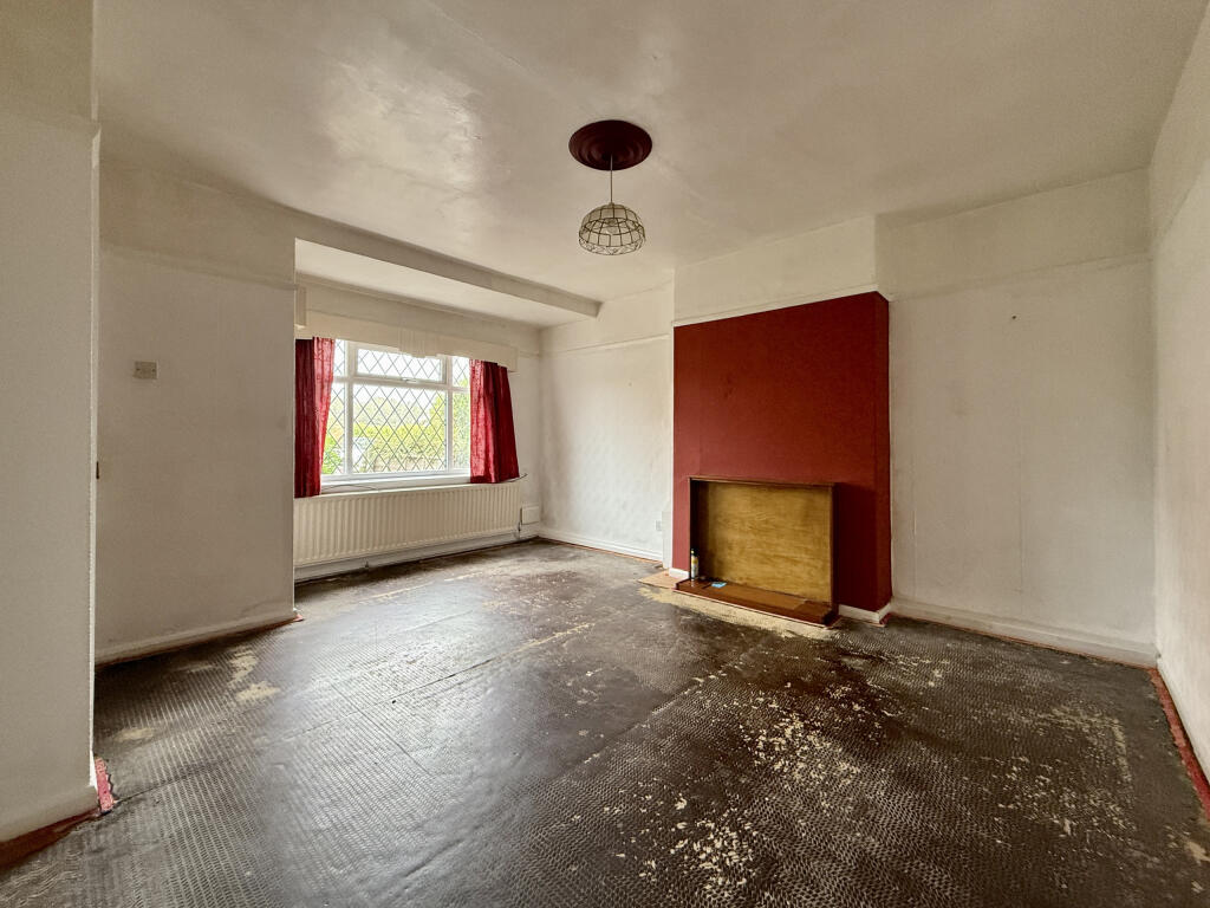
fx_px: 489
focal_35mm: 14
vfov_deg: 85.7
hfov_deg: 102.1
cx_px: 605
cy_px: 454
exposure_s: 1/99
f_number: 2.2
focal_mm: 2.22
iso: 250
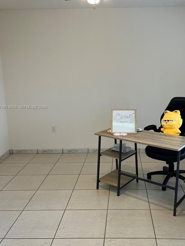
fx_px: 249
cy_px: 107
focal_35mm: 35
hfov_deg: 40.3
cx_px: 120
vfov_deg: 52.5
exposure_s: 1/120
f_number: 1.6
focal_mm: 5.1
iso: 100
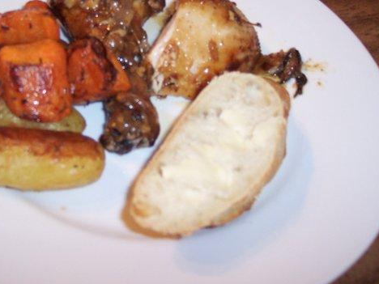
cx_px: 134
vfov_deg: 27.8
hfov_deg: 36.5
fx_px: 569
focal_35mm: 52
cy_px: 91
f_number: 2.8
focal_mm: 8
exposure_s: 1/30
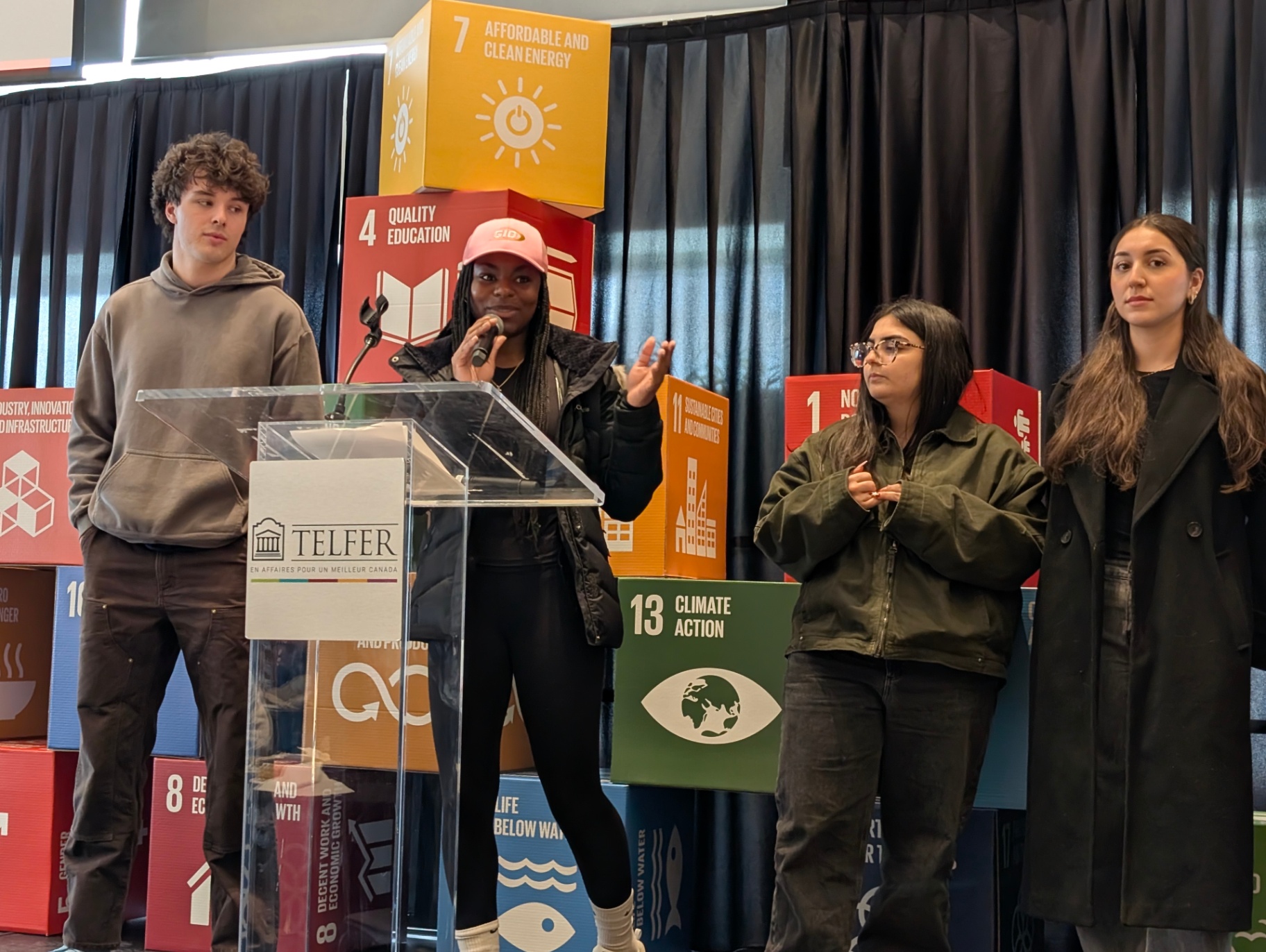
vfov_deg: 29.7
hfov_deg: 38.9
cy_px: 476
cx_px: 633
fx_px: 1794
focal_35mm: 49
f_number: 1.68
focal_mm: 6.9
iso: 293
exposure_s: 1/120
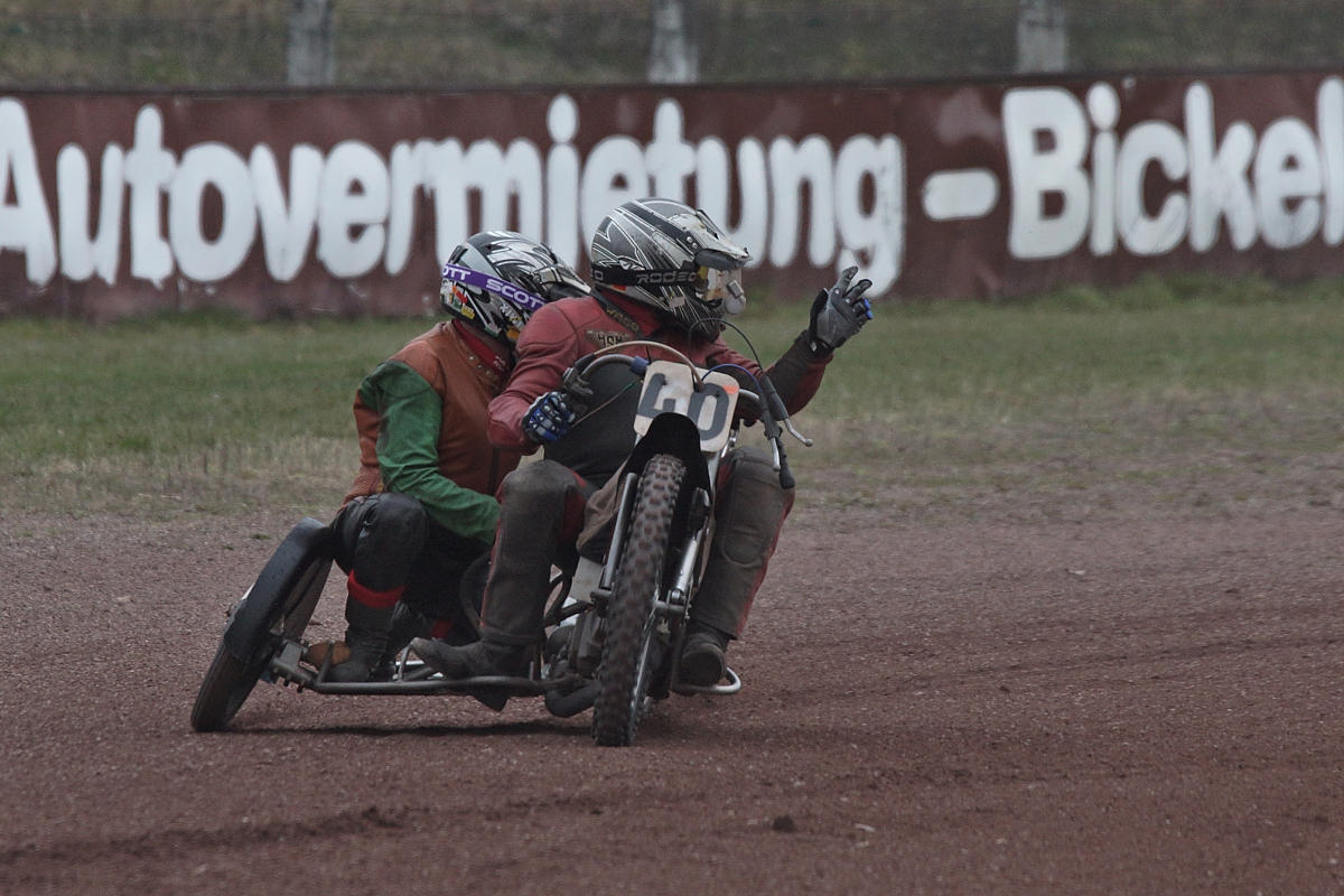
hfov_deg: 3.4
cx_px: 672
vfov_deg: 2.3
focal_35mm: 600
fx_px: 22398
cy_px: 448
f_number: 7.1
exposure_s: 1/800
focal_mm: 400
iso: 800
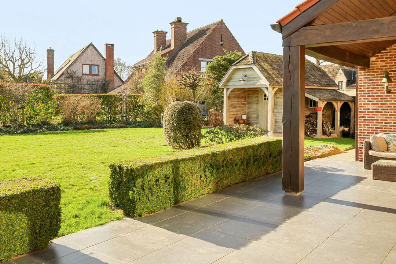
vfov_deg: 38.8
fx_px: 374
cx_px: 192
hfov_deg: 55.8
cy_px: 113
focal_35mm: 34
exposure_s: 1/500
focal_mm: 17
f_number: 8
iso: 250
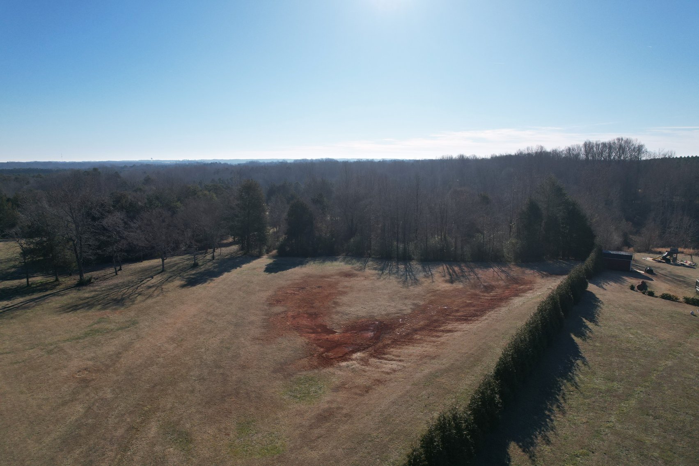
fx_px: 427
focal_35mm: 22
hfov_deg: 78.6
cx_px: 350
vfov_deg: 57.2
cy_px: 233
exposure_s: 1/3000
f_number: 2.8
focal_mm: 8.38
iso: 130
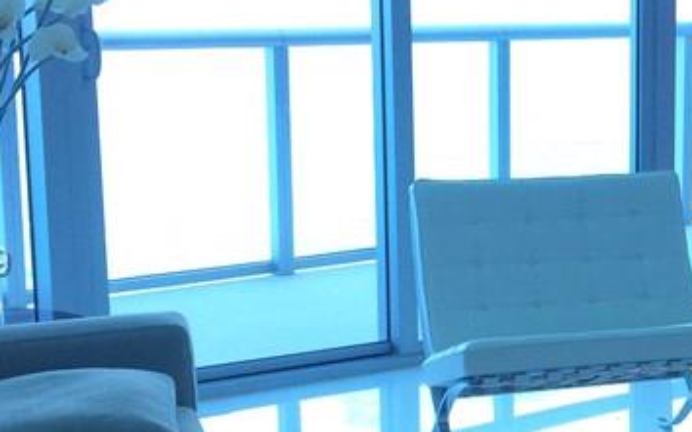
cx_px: 807
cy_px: 264
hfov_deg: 21.8
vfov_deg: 14.7
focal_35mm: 89
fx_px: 1678
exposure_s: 1/120
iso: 40
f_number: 2.2
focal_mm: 4.15
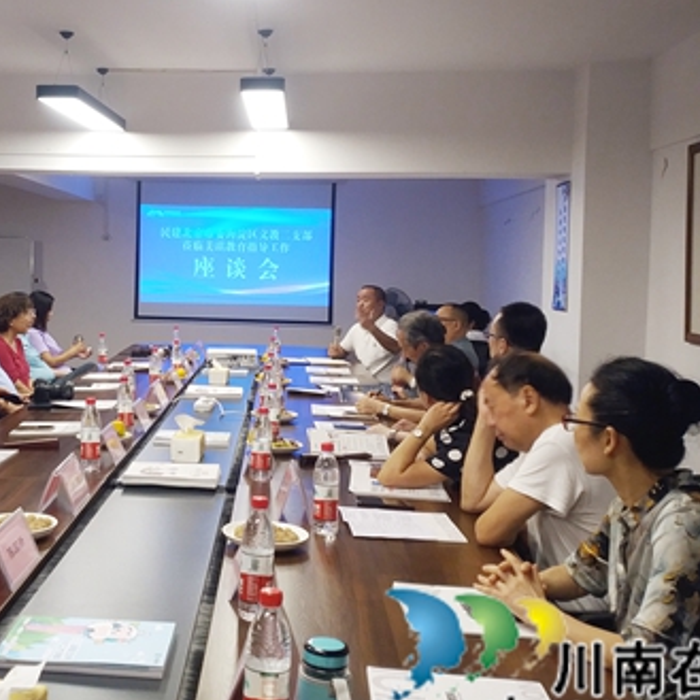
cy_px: 285
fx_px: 1258
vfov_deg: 31.0
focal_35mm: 55
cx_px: 162
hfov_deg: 30.5
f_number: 2
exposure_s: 1/25
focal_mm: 4.5
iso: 188
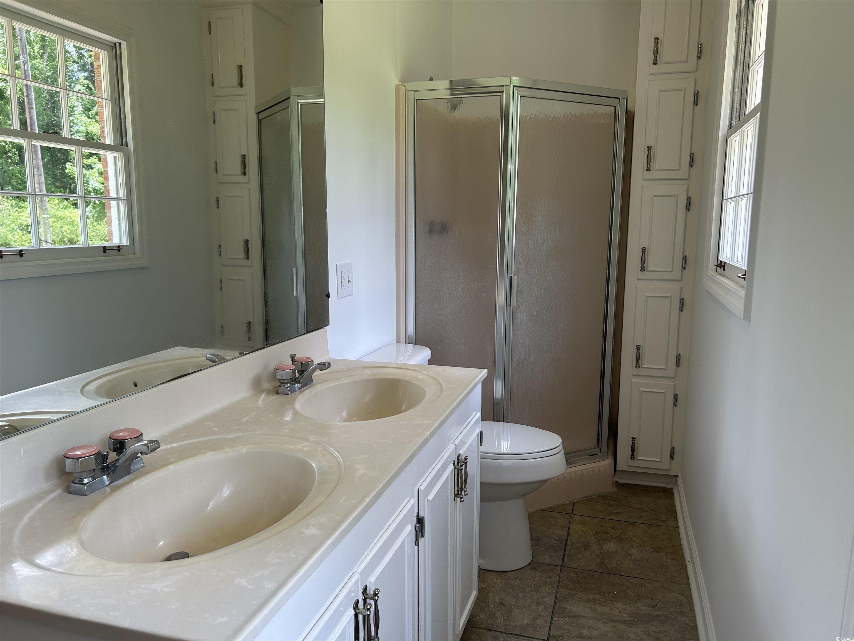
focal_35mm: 26
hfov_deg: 67.3
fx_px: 641
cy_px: 320
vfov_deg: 53.1
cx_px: 427
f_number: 1.5
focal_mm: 5.7
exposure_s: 1/293
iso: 40
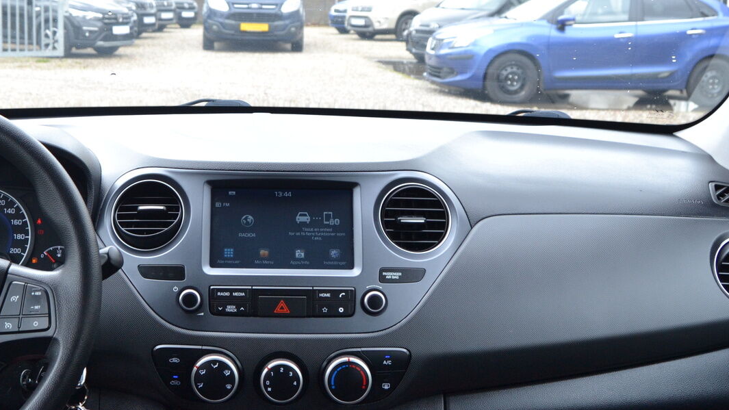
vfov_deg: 23.5
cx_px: 257
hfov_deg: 40.2
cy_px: 197
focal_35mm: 51
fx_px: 986
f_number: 5.6
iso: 360
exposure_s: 1/125
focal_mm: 18
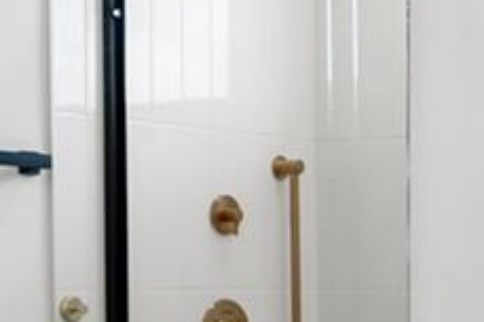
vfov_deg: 12.0
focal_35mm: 112
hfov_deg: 17.6
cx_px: 541
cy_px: 360
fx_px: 1504
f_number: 2.8
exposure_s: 1/250
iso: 320
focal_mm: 16
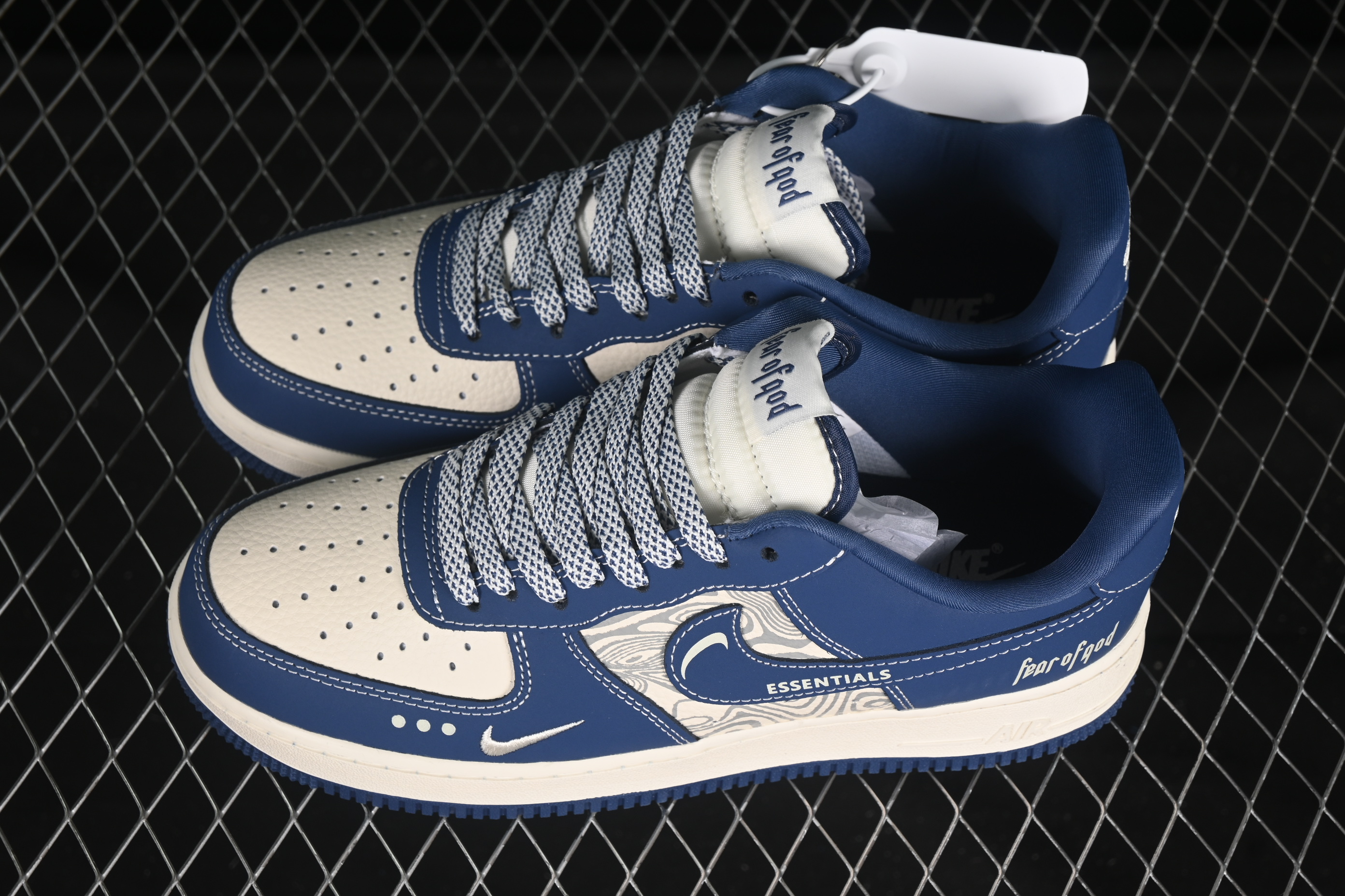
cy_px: 448
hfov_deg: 27.0
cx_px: 672
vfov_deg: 18.2
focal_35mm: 75
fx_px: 2802
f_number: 7.1
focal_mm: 50
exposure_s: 1/60
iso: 160
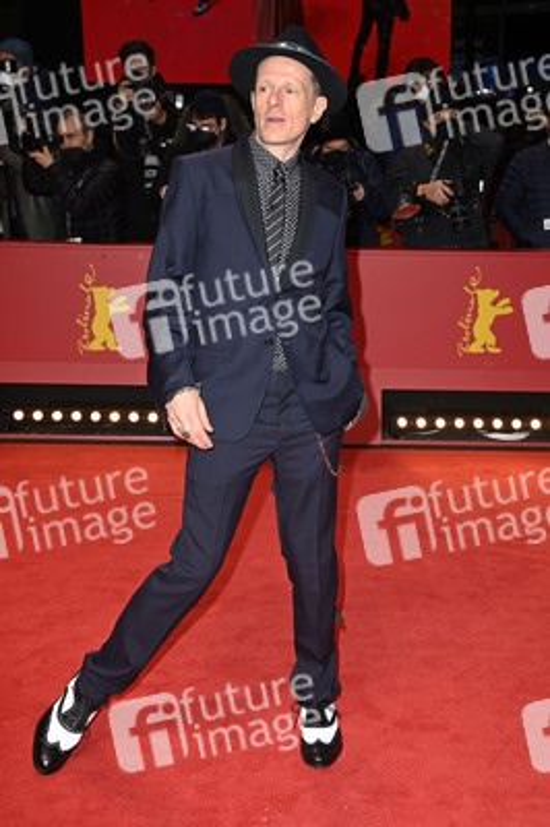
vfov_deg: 43.6
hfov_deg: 29.8
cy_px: 414
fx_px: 1033
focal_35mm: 45
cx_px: 275
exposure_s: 1/160
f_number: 5.6
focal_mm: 45
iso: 640
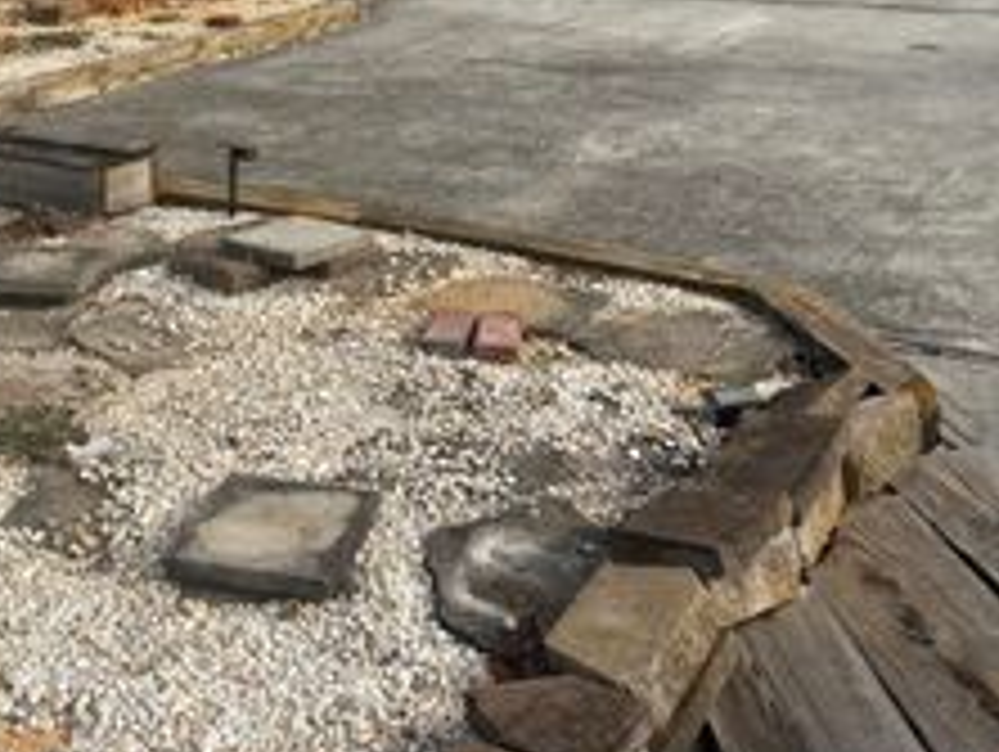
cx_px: 333
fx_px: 1560
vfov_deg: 25.2
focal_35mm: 54
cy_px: -70
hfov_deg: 35.2
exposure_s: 1/4975
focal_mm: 6.76
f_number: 1.78
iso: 80
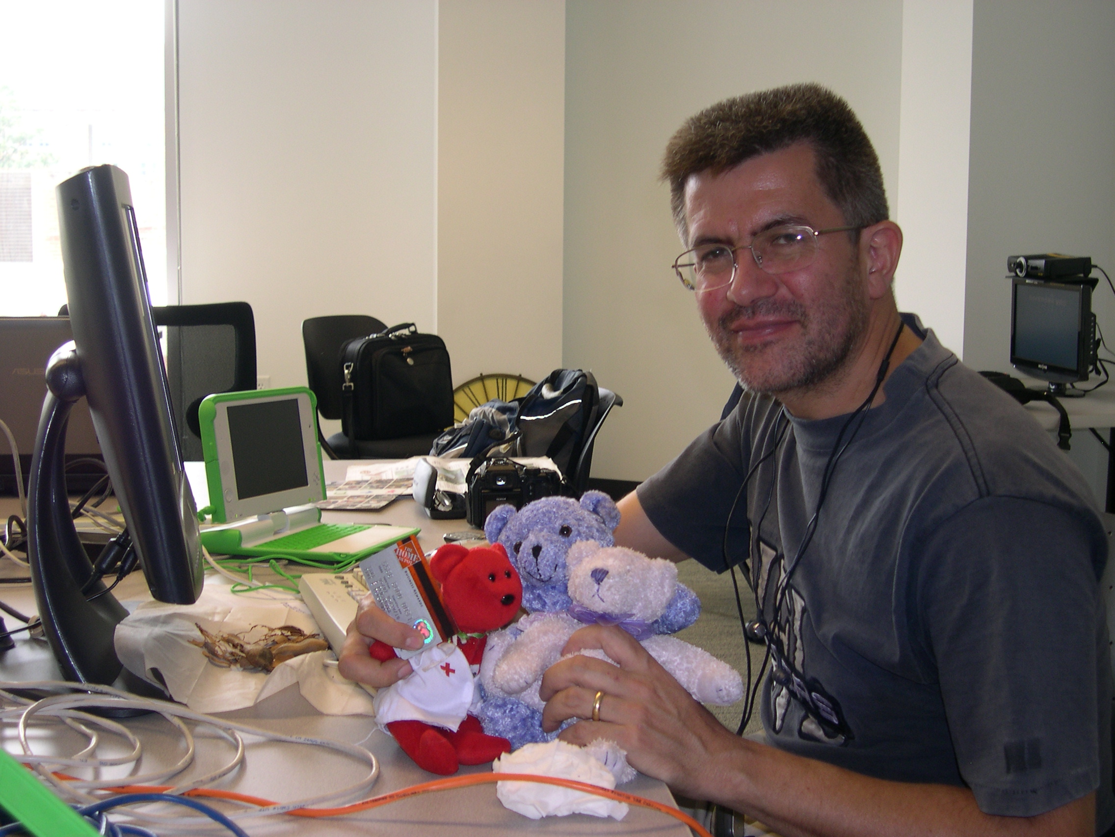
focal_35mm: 47
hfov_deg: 40.4
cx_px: 558
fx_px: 1514
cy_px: 418
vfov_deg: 30.9
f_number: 3.1
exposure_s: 1/30
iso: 100
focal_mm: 10.1
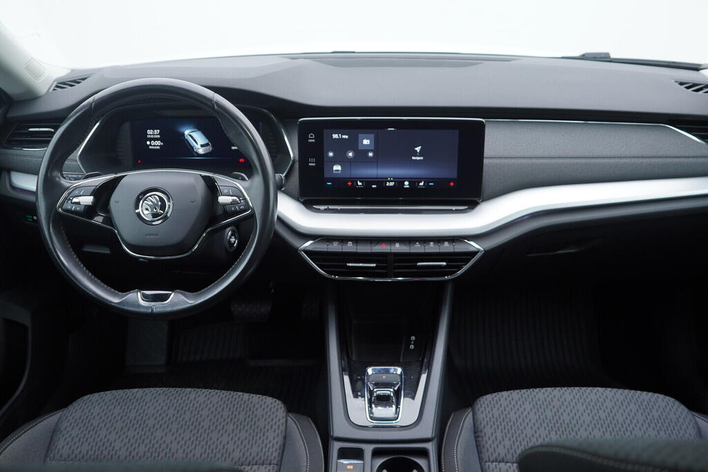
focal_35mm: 36
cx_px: 354
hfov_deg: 53.1
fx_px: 708
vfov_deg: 36.9
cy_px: 236
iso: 125
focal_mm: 24
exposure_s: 1/40
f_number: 2.8
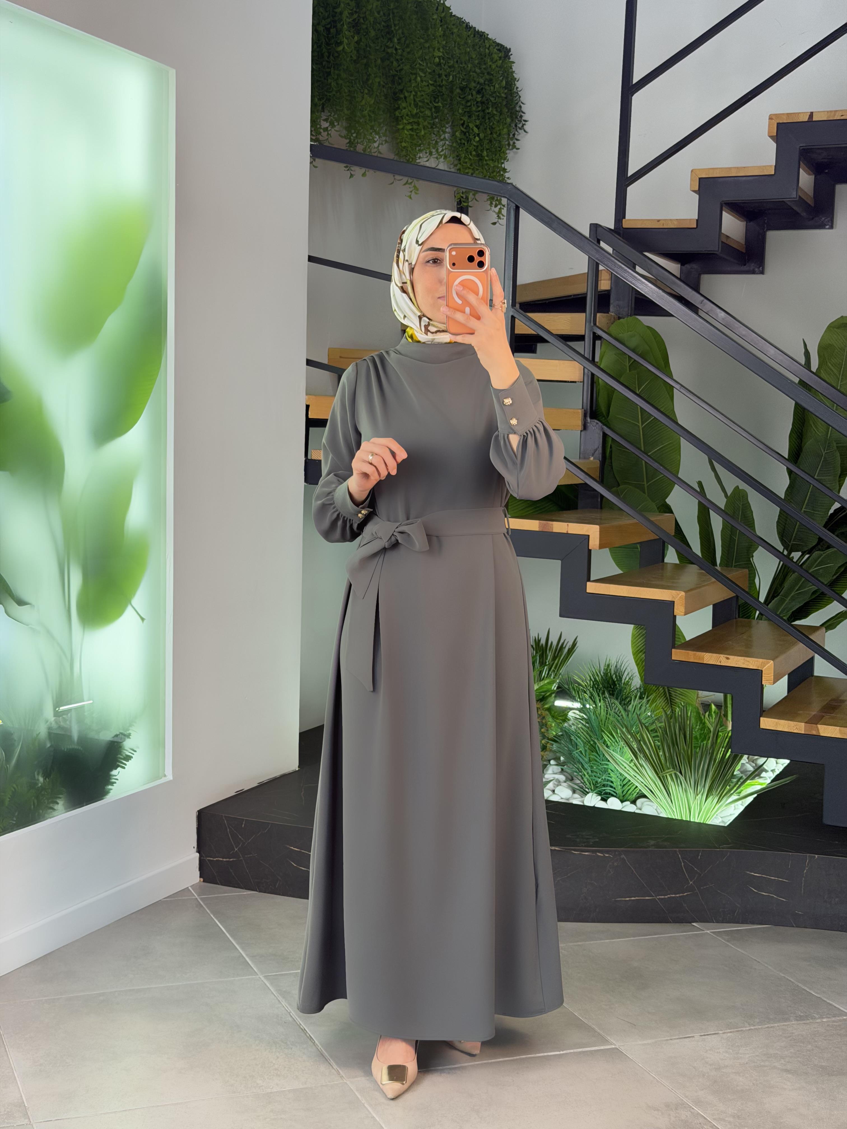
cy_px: 564
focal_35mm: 48
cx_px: 424
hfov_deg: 30.3
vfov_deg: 39.7
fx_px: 1566
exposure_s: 1/180
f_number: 1.78
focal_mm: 6.76
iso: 125
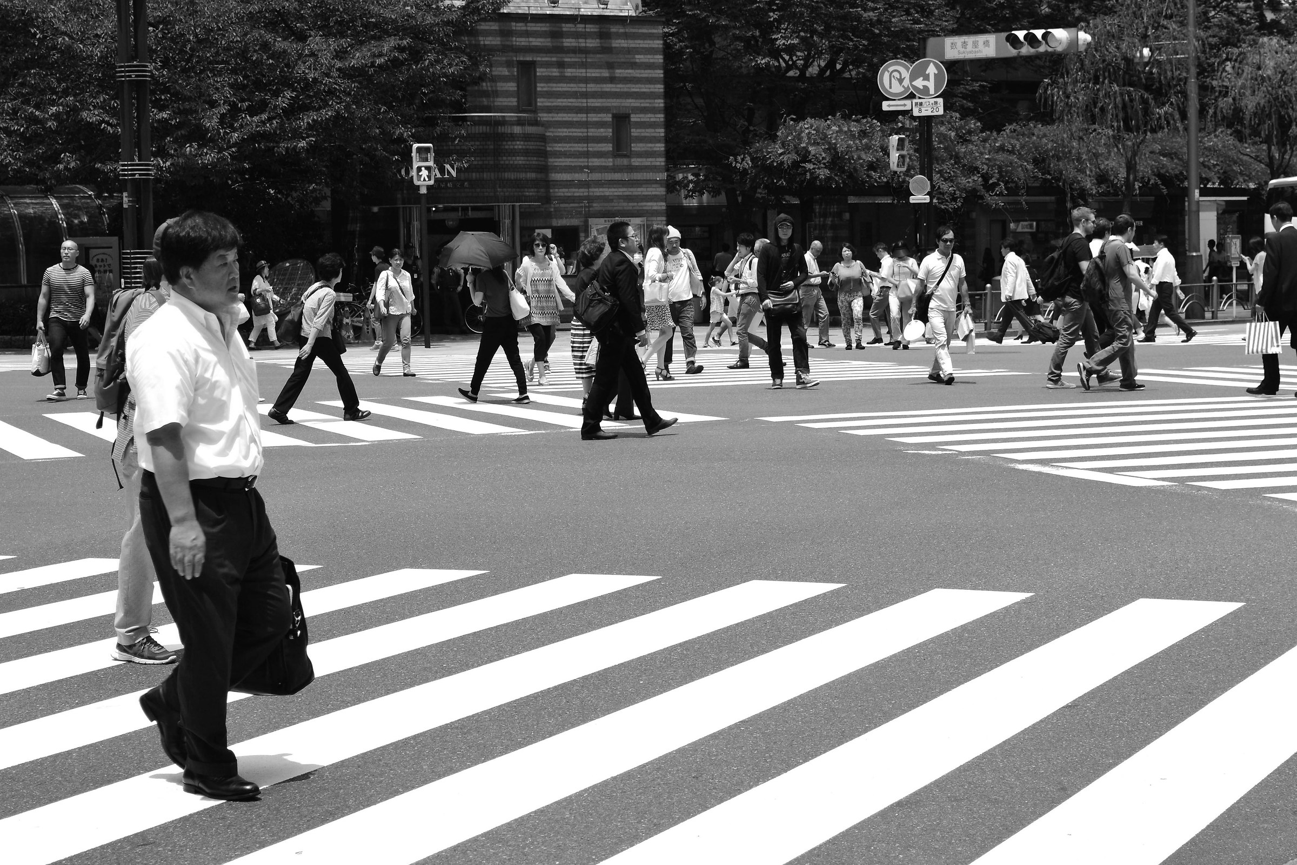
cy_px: 432
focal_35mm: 82
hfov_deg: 24.6
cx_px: 648
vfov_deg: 16.6
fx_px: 2972
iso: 400
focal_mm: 55
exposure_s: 1/500
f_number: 11
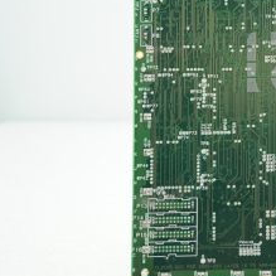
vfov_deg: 14.3
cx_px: 373
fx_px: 1091
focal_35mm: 121
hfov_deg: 13.8
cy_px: 62
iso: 800
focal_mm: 52
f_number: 5
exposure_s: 1/125
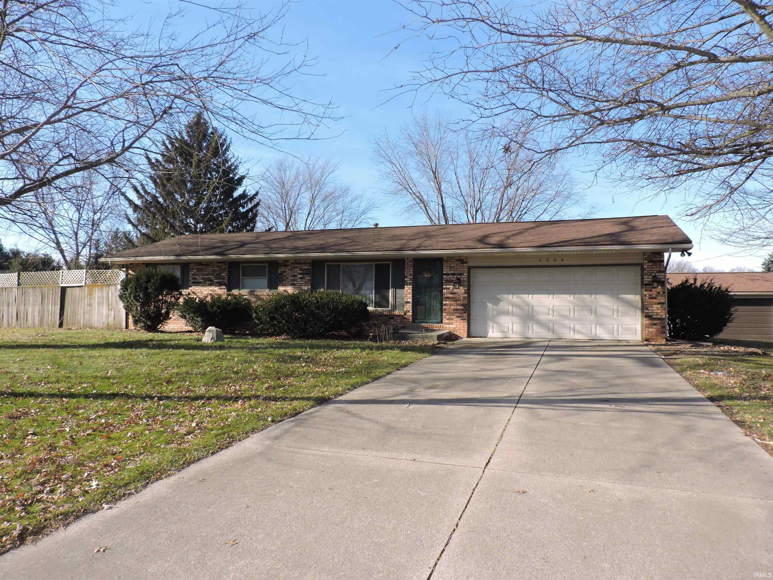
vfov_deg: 56.8
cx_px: 386
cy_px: 290
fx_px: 536
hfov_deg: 71.6
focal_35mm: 24
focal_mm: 4.3
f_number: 3
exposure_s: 1/1600
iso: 280
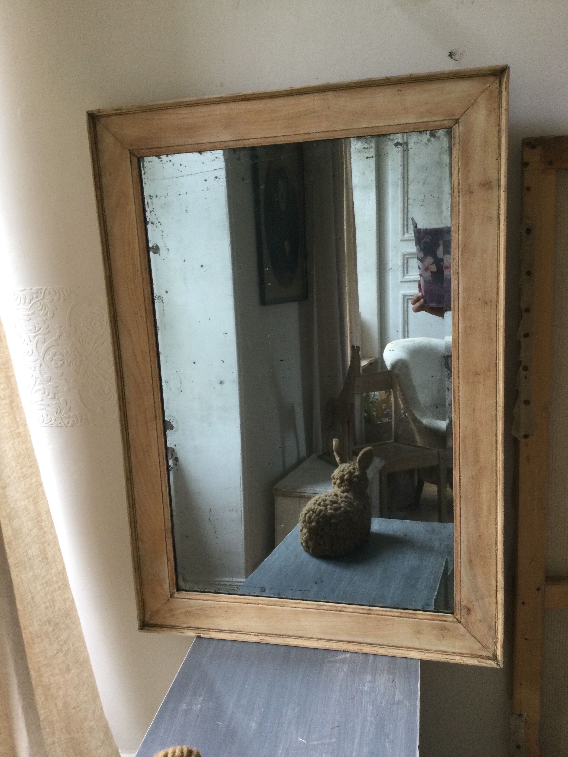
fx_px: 678
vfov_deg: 58.4
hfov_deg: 45.4
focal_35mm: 31
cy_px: 378
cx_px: 284
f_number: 2.4
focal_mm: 3.3
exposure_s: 1/33
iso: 100
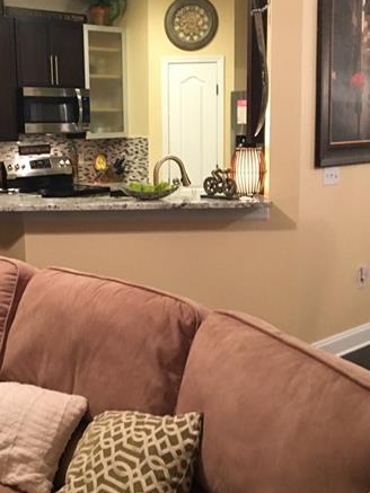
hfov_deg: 28.4
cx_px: 126
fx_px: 726
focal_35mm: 51
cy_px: 223
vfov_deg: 37.5
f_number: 2.2
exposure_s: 1/20
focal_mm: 4.15
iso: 200
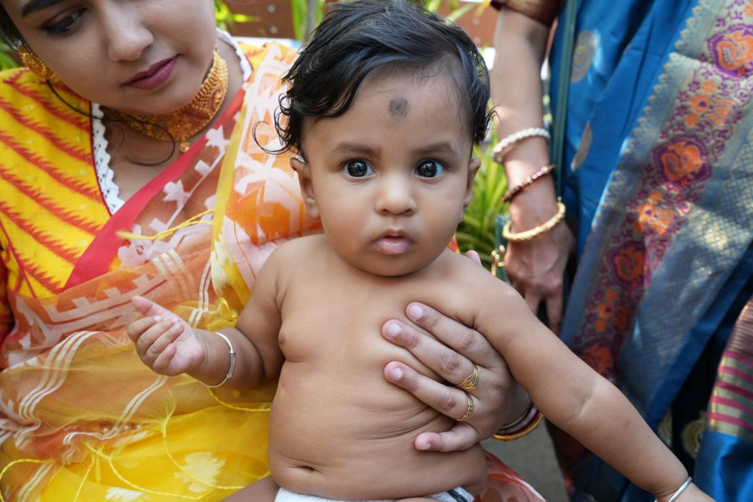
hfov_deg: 54.4
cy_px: 251
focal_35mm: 35
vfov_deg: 37.9
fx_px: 732
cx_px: 376
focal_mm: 35
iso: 400
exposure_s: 1/125
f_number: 5.6
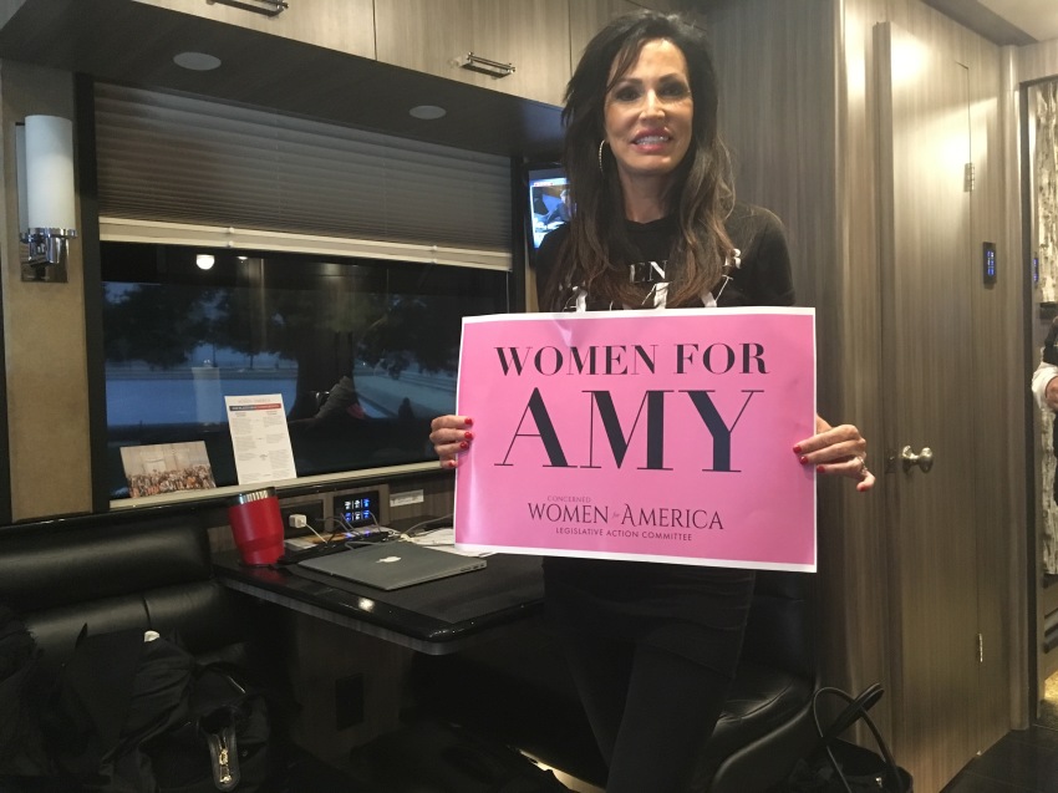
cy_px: 396
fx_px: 886
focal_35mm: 29
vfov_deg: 48.2
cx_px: 529
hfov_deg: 61.7
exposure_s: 1/15
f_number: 2.2
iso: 250
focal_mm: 4.15
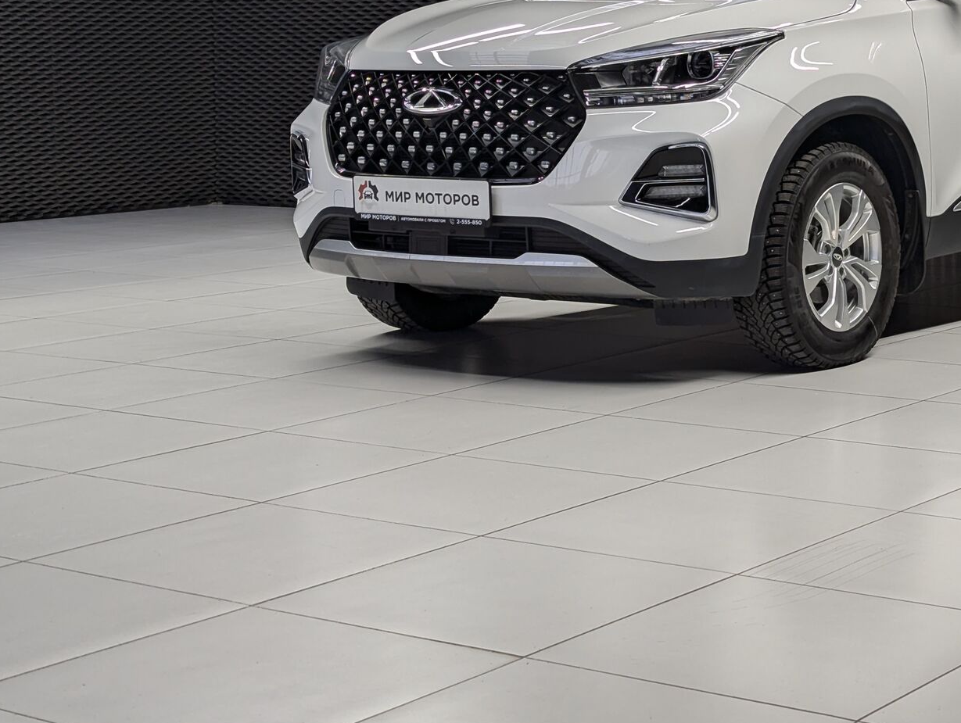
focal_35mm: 75
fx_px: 2085
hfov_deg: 25.6
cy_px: 199
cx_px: 731
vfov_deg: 19.6
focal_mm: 6.81
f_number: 1.85
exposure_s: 1/128
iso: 42
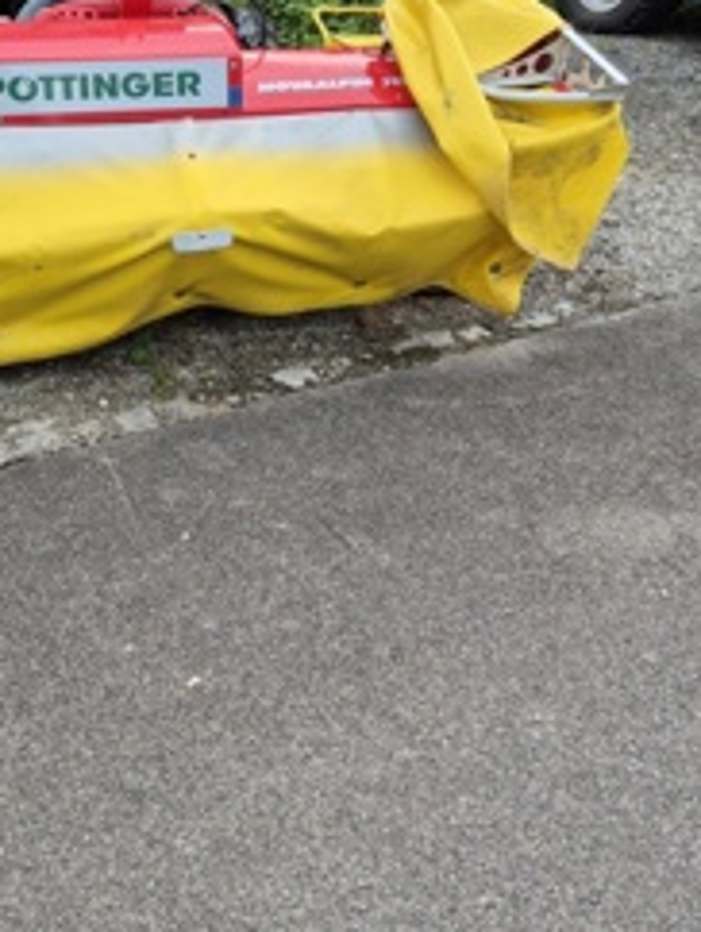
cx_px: 189
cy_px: 416
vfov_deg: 48.8
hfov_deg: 37.0
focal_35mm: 38
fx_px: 1024
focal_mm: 5.4
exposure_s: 1/180
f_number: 1.8
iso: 32
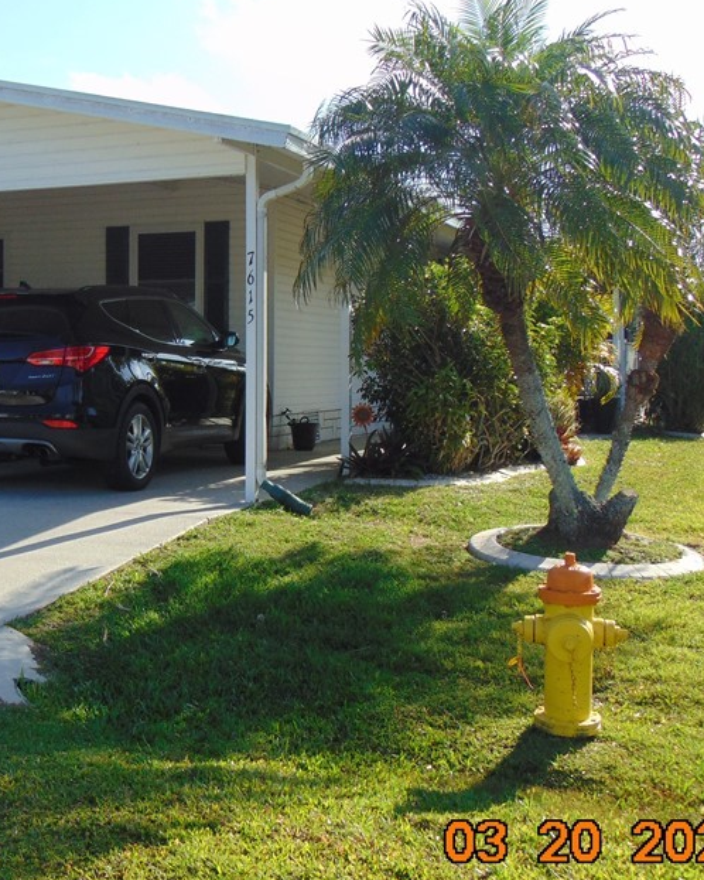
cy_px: 412
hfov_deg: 27.9
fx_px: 1380
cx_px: 119
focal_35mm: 53
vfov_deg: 35.3
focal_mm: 5.8
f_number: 3.2
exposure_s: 1/640
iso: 80
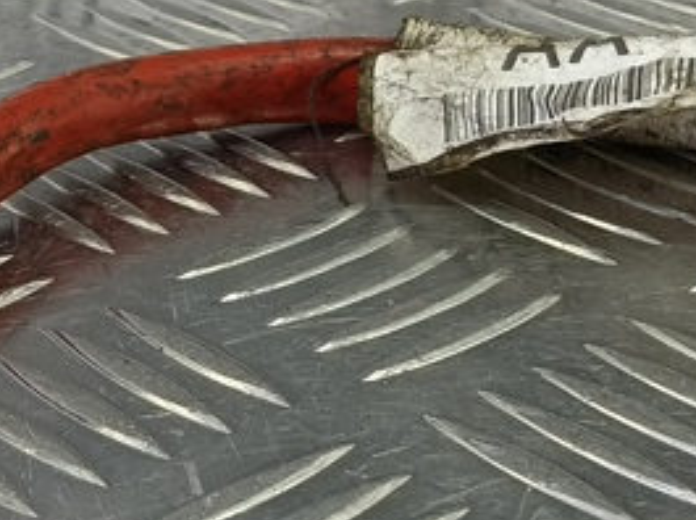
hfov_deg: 22.0
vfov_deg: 16.5
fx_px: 1787
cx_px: 289
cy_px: 307
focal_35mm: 89
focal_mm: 4.11
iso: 118
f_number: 1.6
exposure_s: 1/50
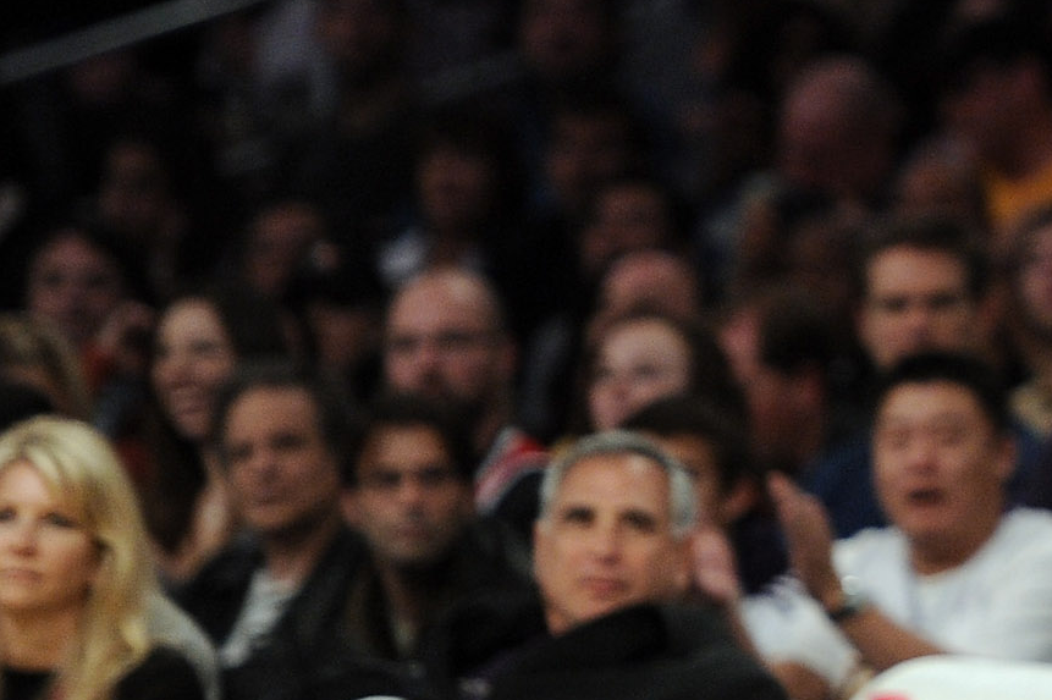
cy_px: 383
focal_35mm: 575
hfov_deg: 3.6
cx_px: 1822
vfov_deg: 2.4
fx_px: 16792
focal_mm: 165
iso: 2500
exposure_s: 1/1000
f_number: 2.8
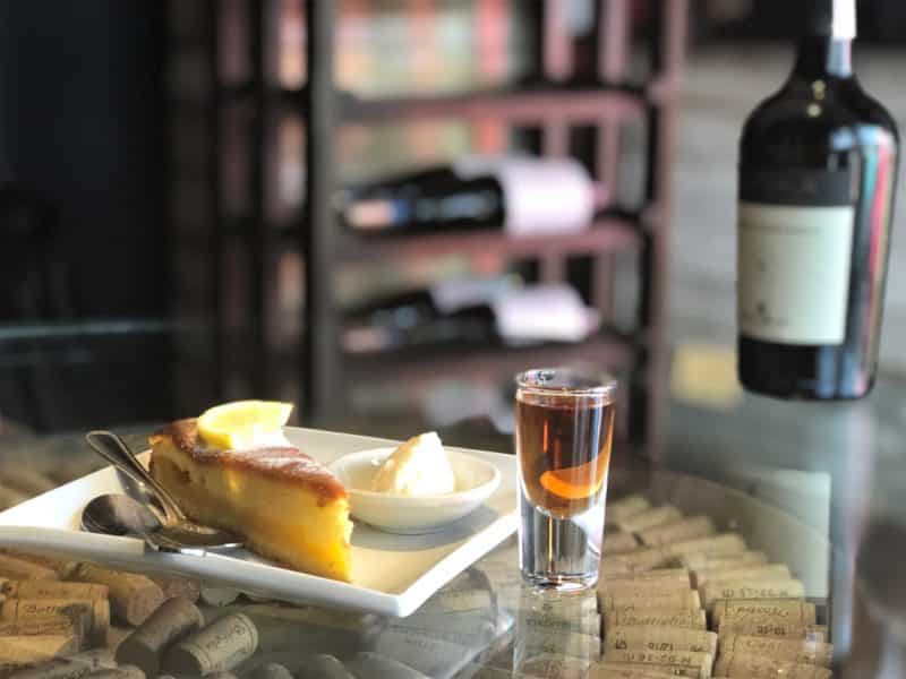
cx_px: 453
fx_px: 1492
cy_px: 340
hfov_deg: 33.8
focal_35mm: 57
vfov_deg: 25.7
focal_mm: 6.6
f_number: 2.8
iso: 320
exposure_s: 1/33
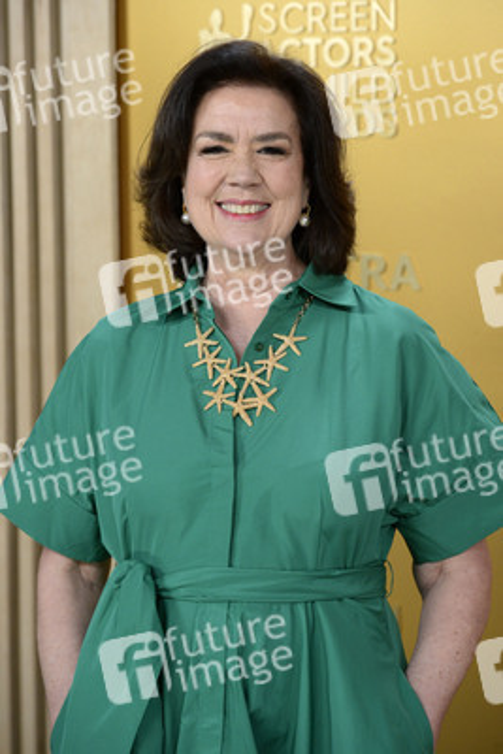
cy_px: 377
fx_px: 2827
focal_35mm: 135
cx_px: 252
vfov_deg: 15.2
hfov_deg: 10.2
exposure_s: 1/250
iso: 2500
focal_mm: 135
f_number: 5.6
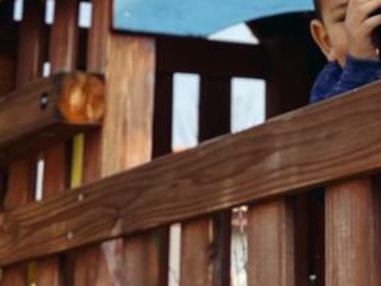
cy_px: 99
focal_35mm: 73
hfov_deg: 26.6
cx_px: 219
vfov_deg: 20.1
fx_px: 804
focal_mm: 4.25
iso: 32
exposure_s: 1/1218
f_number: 1.8
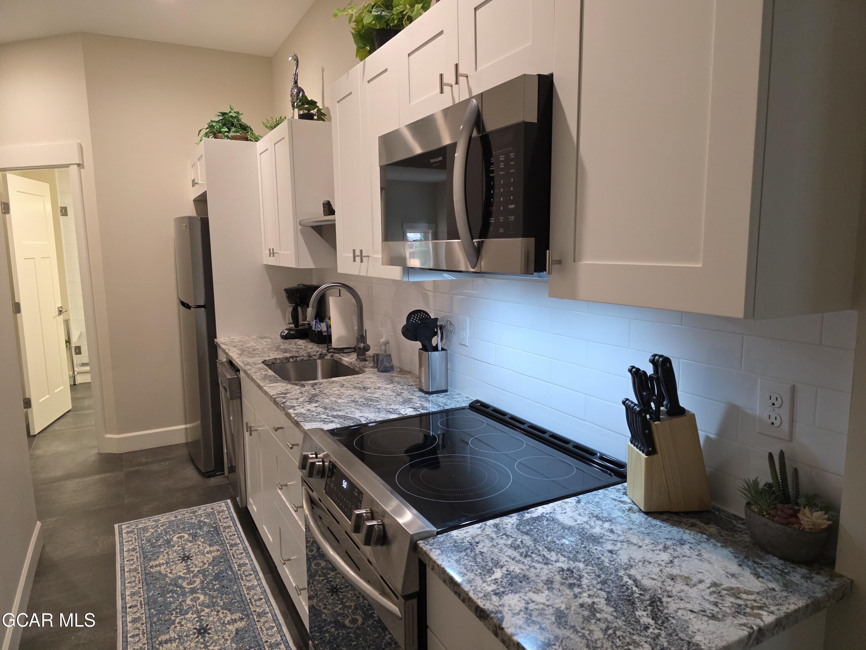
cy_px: 325
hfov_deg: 73.9
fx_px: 575
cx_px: 433
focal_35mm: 23
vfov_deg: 58.9
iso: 400
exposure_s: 1/120
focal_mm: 6.3
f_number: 1.7
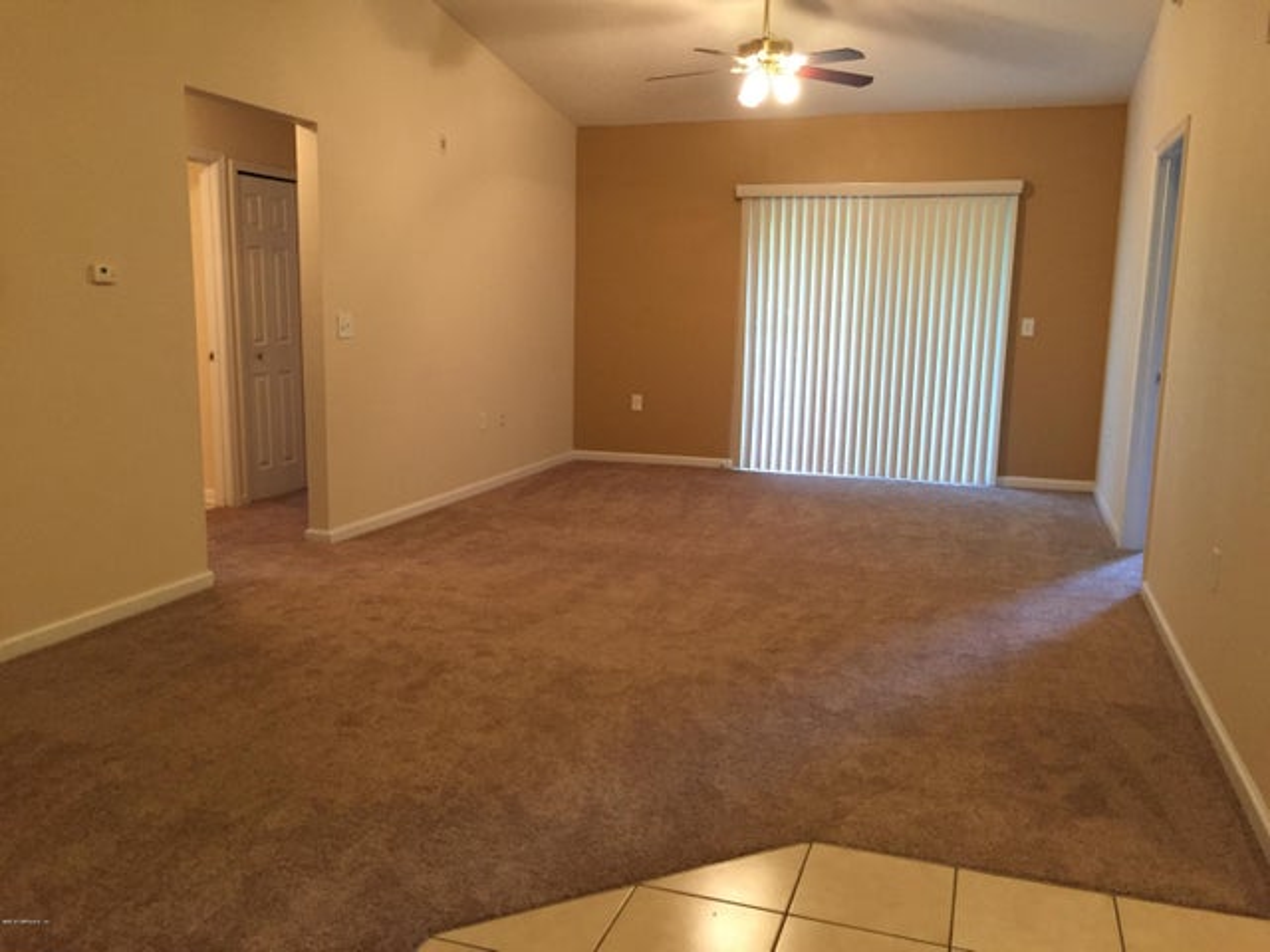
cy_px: 476
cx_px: 635
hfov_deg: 61.7
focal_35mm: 29
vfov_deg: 48.2
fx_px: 1064
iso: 160
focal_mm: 4.15
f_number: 2.2
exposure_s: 1/30
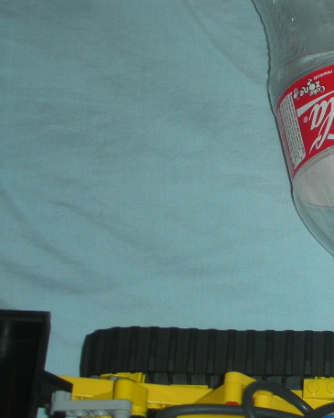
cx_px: 419
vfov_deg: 16.6
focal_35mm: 116
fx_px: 1435
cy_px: 148
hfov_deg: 12.9
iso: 50
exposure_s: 1/60.1
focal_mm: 8.8
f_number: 3.7
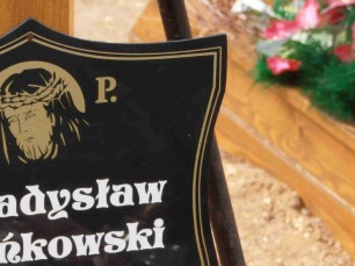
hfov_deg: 6.8
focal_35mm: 289
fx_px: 2961
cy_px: 240
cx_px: 37
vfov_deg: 5.1
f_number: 5.8
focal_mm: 24.39
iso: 80
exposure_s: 1/200
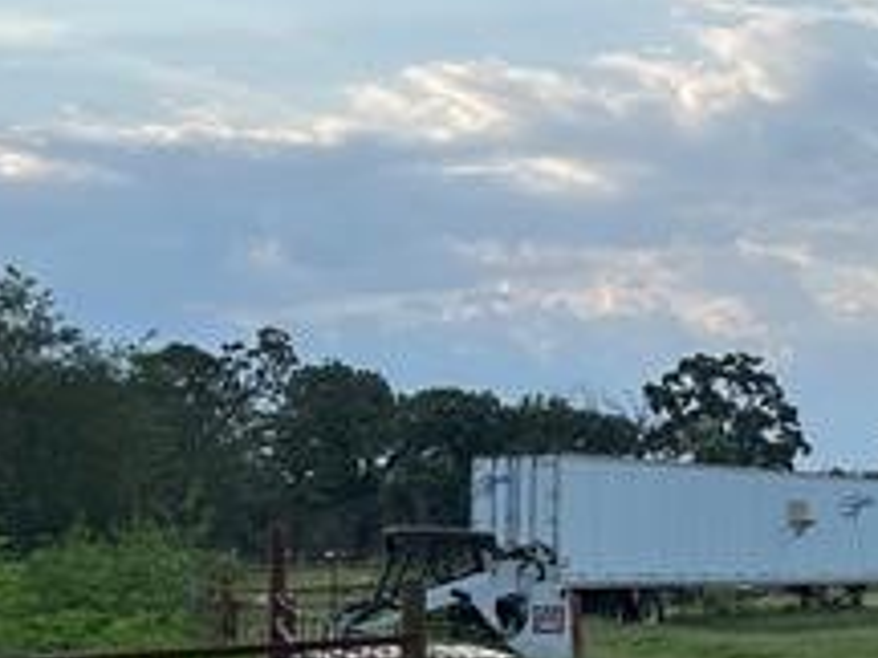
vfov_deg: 20.7
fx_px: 1801
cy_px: 418
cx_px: 833
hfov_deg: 26.3
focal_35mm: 71
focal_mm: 6.86
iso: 80
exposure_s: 1/2353
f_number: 1.78
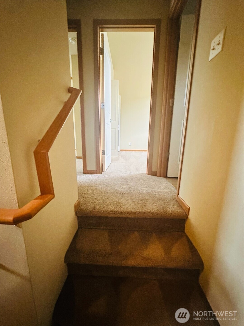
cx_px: 122
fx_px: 132
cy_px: 163
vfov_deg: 102.1
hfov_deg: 85.7
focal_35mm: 14
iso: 640
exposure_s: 1/60
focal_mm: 2.22
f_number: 2.2
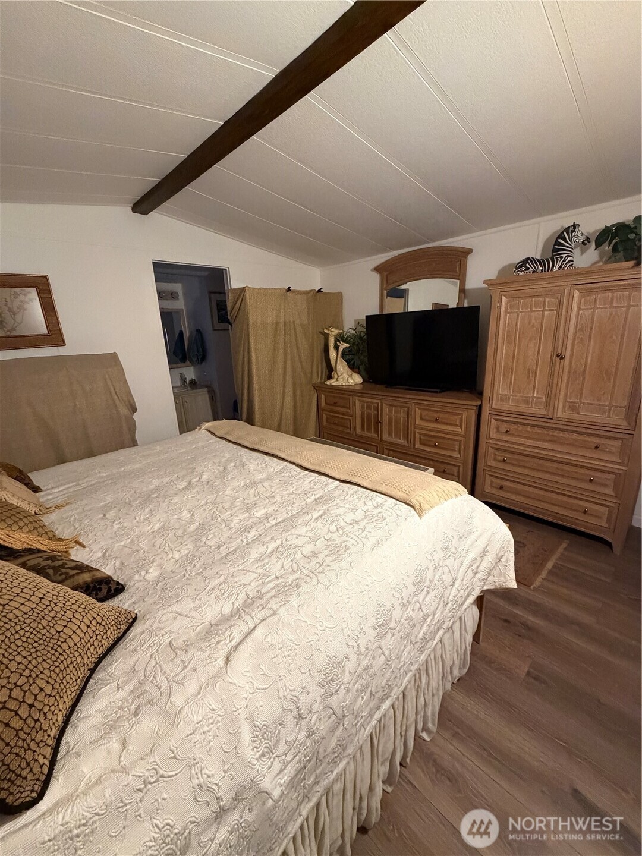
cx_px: 321
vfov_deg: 102.1
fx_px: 346
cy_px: 428
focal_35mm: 14
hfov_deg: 85.7
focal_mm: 2.22
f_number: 2.2
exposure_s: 1/60
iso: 640
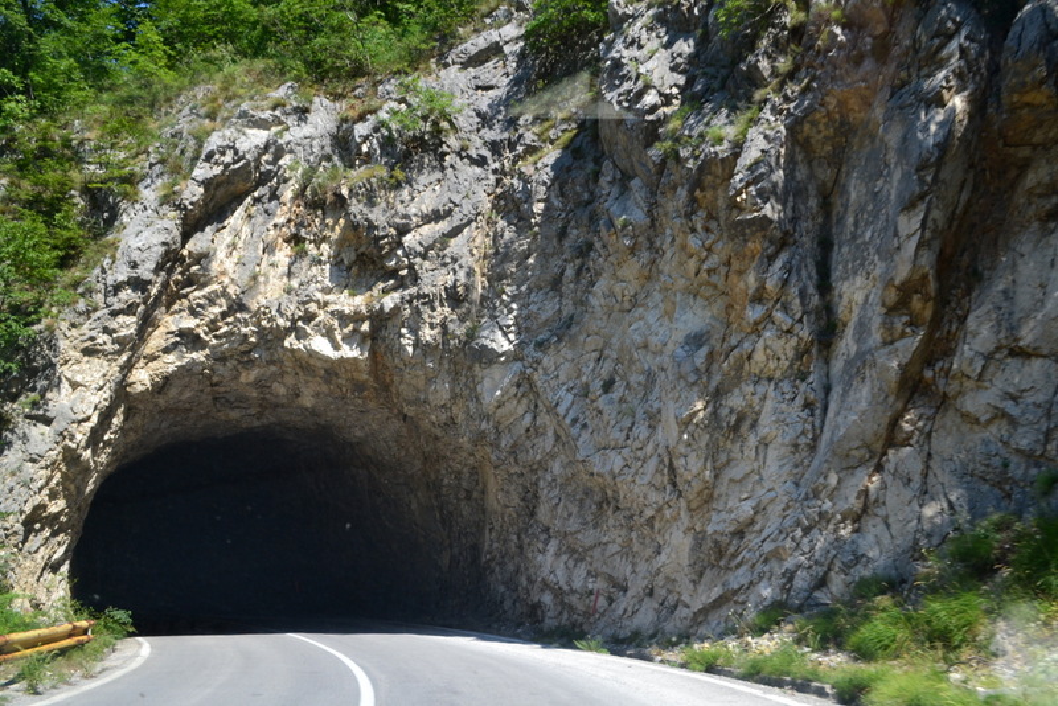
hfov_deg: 61.9
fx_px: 882
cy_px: 353
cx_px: 529
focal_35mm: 30
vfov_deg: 43.6
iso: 400
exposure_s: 1/200
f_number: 10
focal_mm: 20
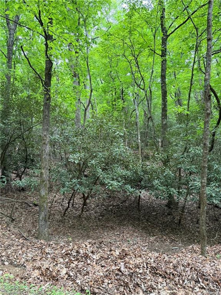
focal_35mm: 24
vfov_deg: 71.6
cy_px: 148
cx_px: 110
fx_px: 204
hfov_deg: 56.8
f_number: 1.78
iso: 200
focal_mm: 6.76
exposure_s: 1/63
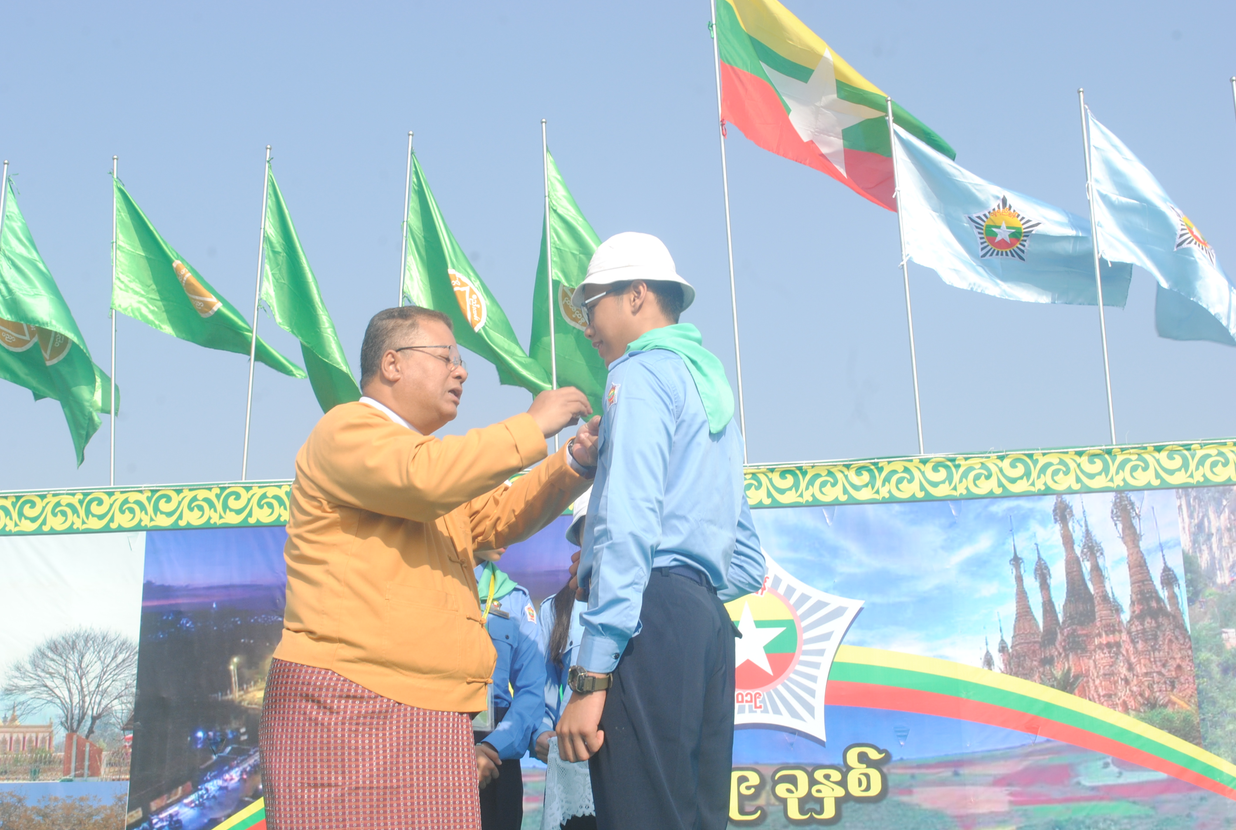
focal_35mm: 49
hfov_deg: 40.3
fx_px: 1686
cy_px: 409
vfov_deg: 27.6
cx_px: 606
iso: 200
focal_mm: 32
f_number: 11
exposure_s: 1/125
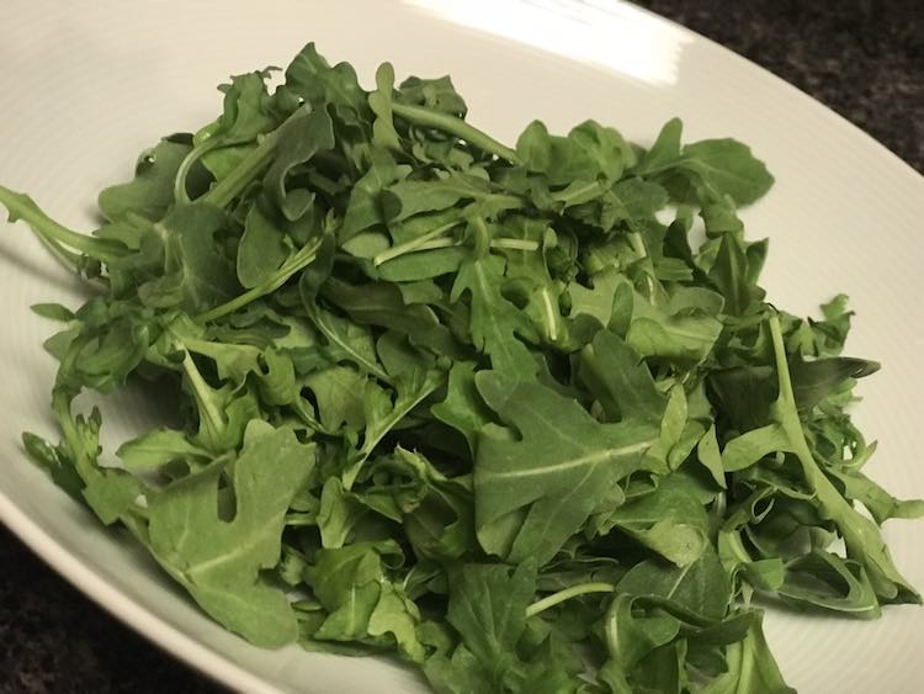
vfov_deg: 25.7
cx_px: 462
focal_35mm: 57
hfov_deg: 33.8
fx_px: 1522
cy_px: 347
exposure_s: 1/60
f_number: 2.8
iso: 500
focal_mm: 6.6
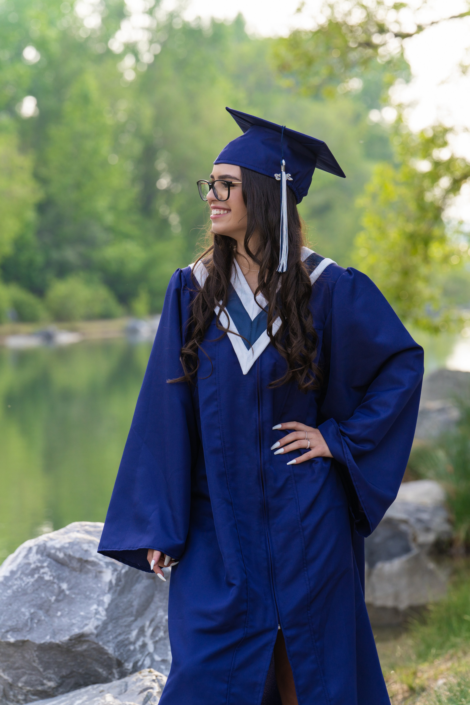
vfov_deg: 14.1
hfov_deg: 9.4
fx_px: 2859
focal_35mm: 146
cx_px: 235
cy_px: 352
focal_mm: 146
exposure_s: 1/320
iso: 500
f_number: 6.3
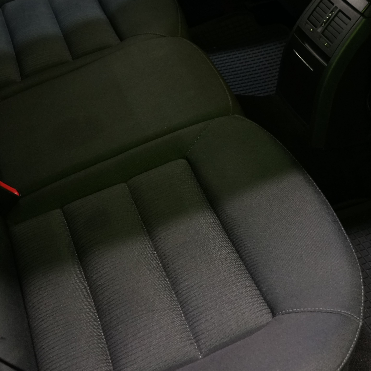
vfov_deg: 32.6
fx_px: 631
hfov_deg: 32.7
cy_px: 131
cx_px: 218
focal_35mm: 52
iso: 1600
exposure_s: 1/20
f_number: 5
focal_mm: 29
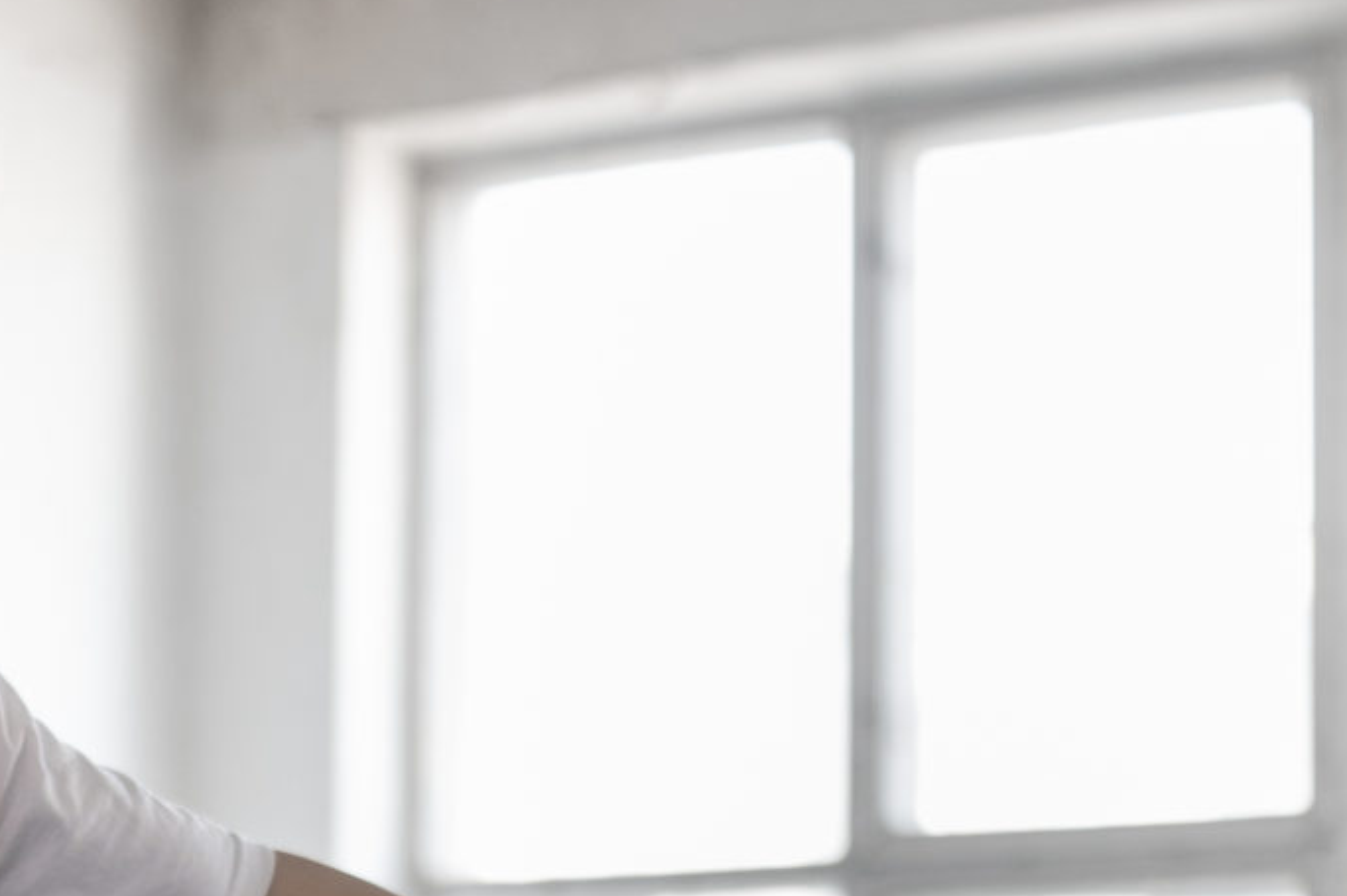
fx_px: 4898
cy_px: 1332
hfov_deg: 15.5
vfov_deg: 10.1
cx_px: 256
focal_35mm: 131
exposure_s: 1/640
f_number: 1.4
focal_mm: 35
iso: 800
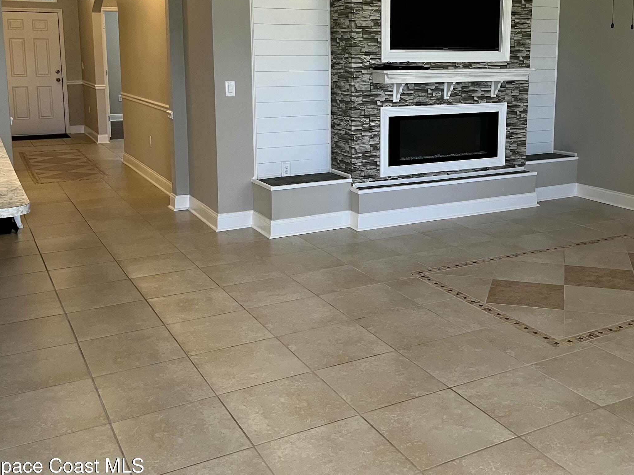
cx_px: 386
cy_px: 150
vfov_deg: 37.2
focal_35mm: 38
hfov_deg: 48.6
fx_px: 696
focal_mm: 5.1
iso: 125
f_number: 1.6
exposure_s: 1/60
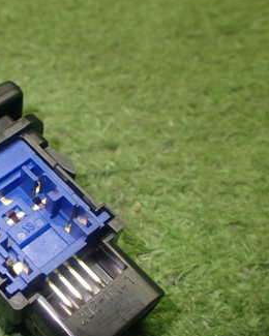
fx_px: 537
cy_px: 220
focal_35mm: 54
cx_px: 18
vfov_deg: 34.5
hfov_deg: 26.9
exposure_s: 1/125
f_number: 2.3
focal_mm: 5.4
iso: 400
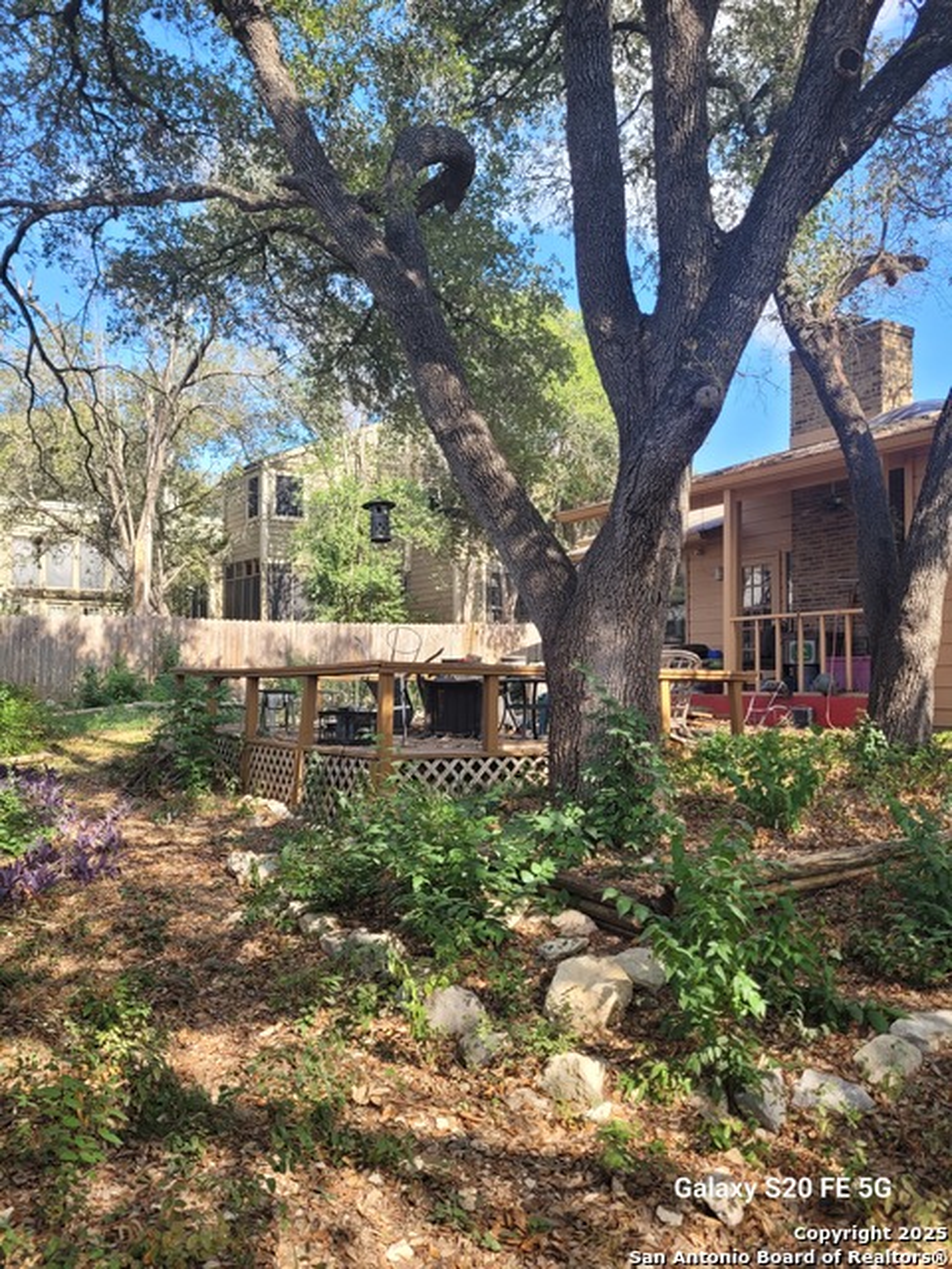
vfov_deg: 67.3
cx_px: 476
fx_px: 953
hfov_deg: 53.1
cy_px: 634
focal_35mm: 26
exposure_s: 1/511
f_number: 1.8
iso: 40
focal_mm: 5.4
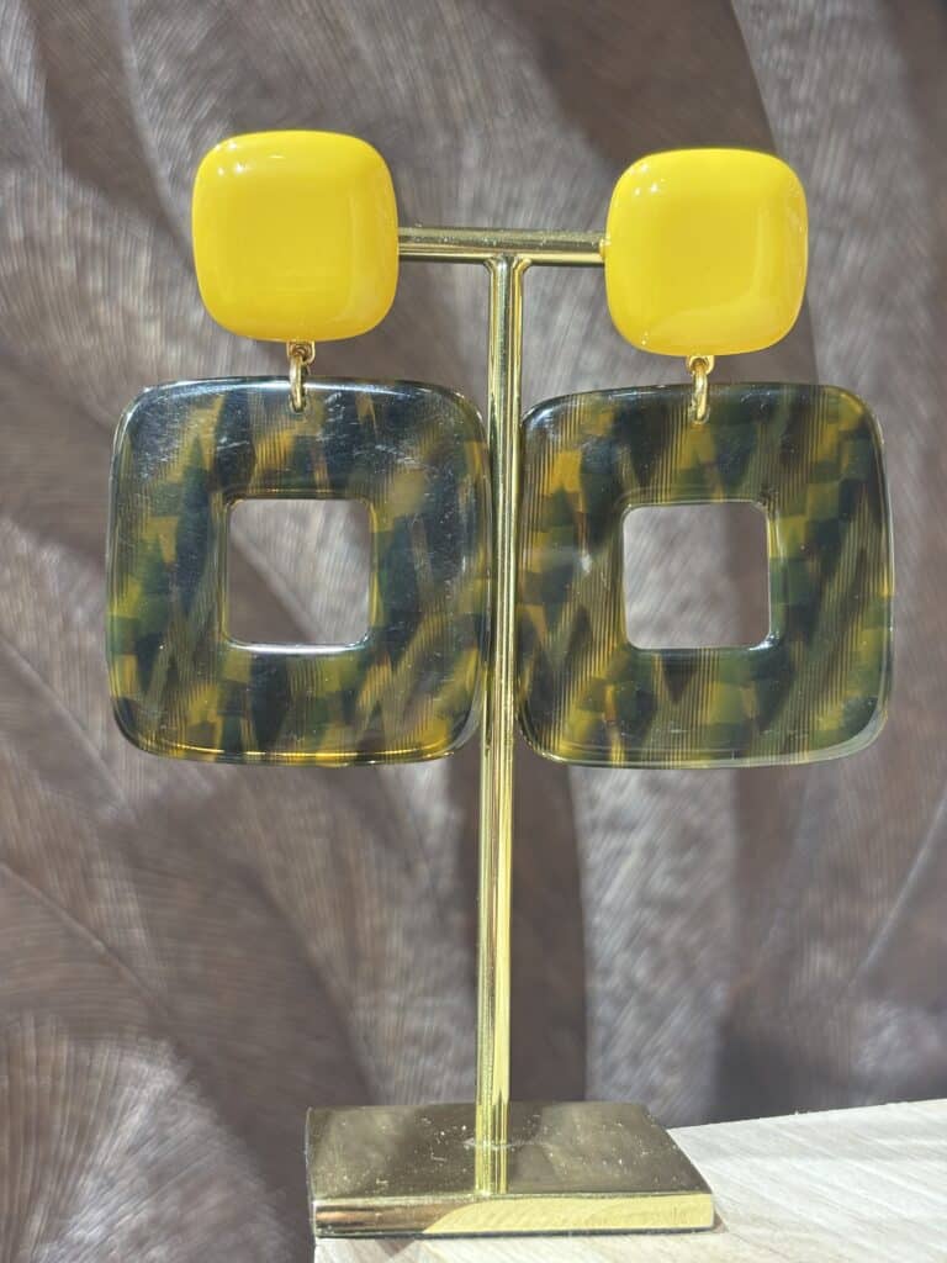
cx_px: 474
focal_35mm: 52
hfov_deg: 28.0
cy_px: 632
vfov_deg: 36.8
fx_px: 1897
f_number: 1.6
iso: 100
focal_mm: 5.96
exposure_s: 1/50
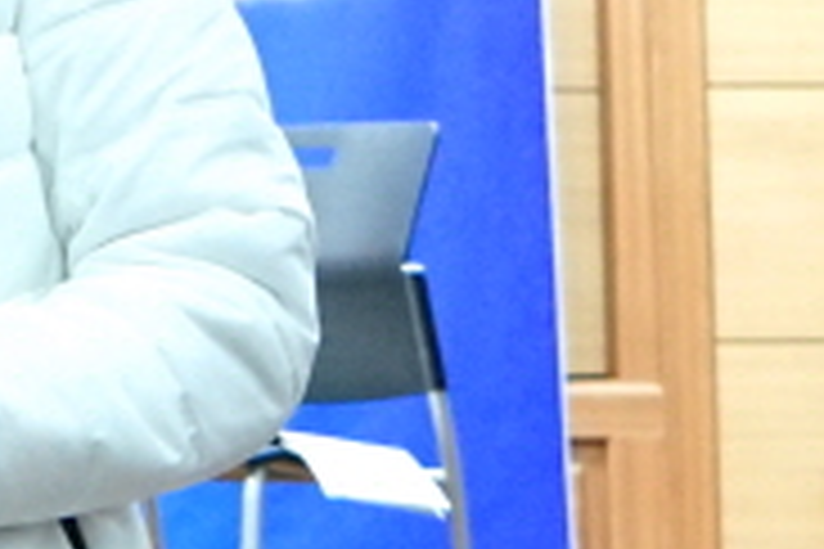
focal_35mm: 109
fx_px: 2495
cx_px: -635
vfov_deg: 12.1
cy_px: -227
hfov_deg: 16.0
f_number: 4
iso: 3200
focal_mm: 25
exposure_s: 1/160
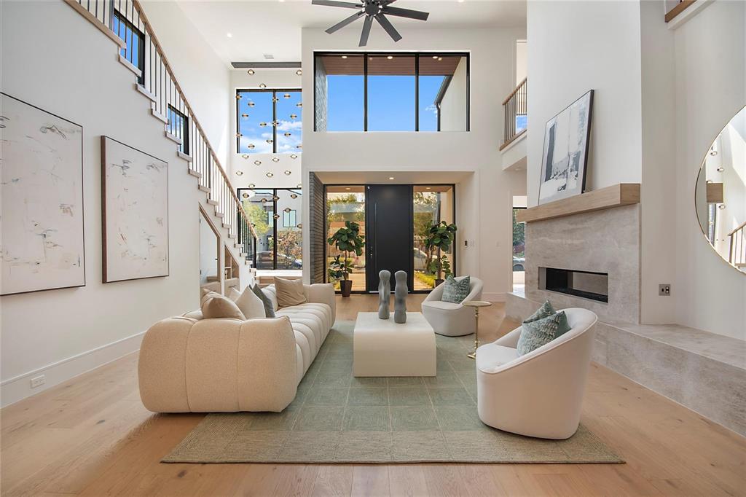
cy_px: 248
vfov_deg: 77.3
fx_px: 311
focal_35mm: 15
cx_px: 373
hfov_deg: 100.4
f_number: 11
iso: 100
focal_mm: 10
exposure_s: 1/40
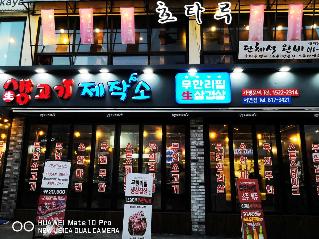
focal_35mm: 27
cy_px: 120
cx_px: 160
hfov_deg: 65.3
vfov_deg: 51.4
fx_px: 249
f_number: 1.6
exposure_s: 1/60
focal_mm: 3.95
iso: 80
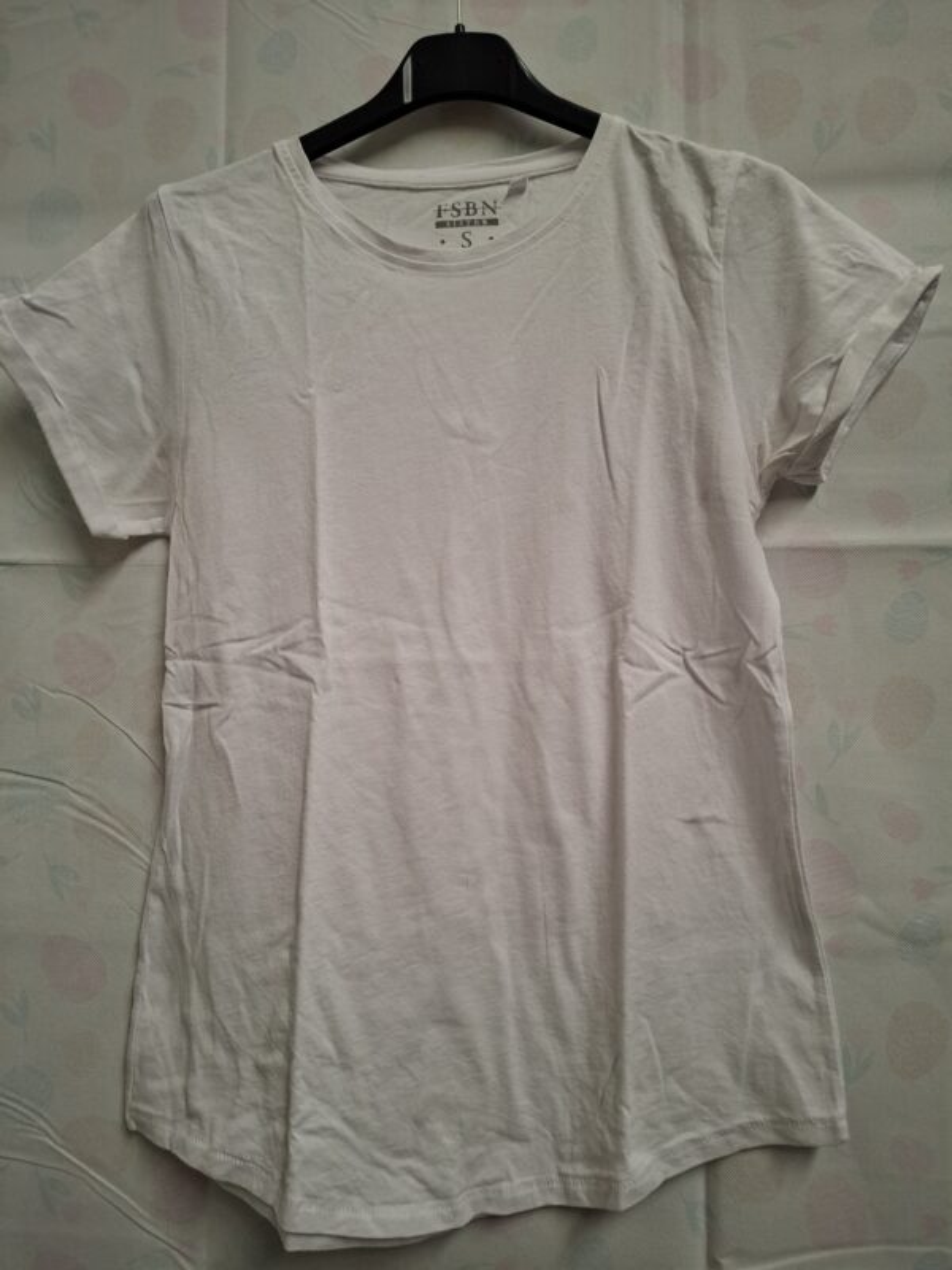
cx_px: 476
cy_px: 635
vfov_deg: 73.9
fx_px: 843
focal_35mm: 23
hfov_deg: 58.9
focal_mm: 5.54
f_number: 1.8
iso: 250
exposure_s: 1/50
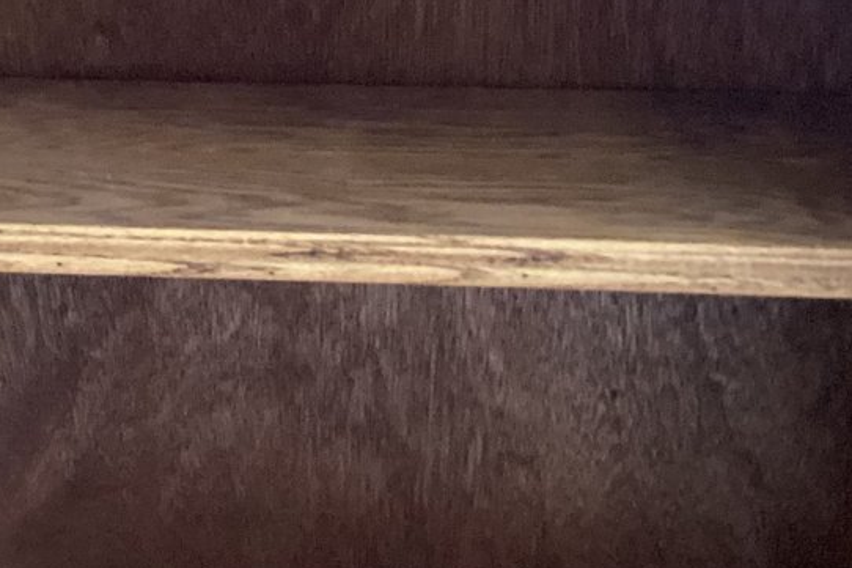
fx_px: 2129
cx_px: 158
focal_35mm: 90
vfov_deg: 14.9
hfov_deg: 22.3
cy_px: -29
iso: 640
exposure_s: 1/20
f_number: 2.4
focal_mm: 3.3
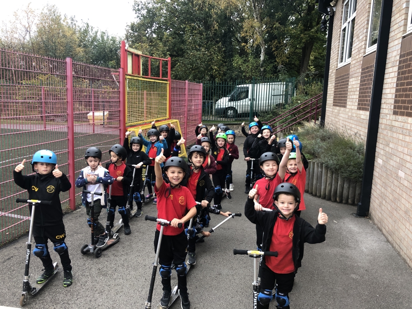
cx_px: 206
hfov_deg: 63.4
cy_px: 154
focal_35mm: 28
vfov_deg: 49.7
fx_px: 333
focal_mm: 4
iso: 80
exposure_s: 1/120
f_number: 1.8
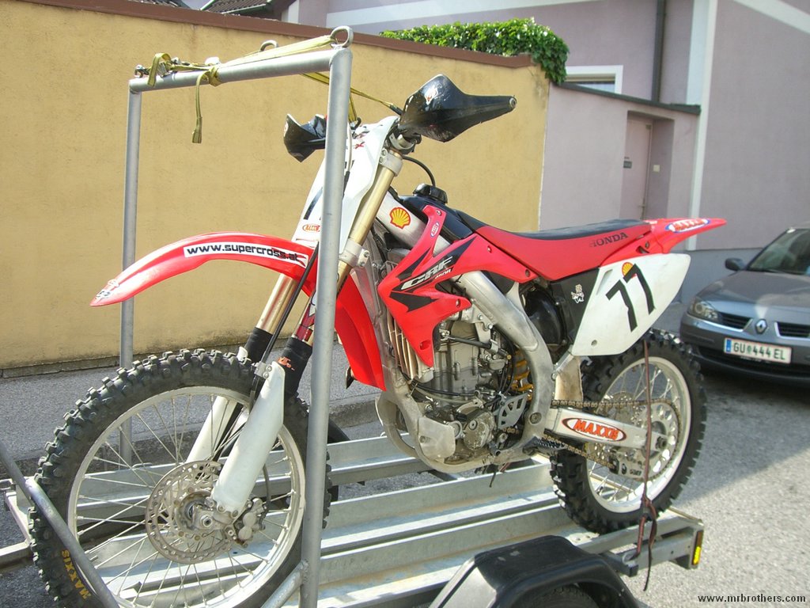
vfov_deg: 37.7
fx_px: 889
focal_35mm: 38
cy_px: 304
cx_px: 405
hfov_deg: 49.0
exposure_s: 1/160
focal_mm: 6.2
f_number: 4.3
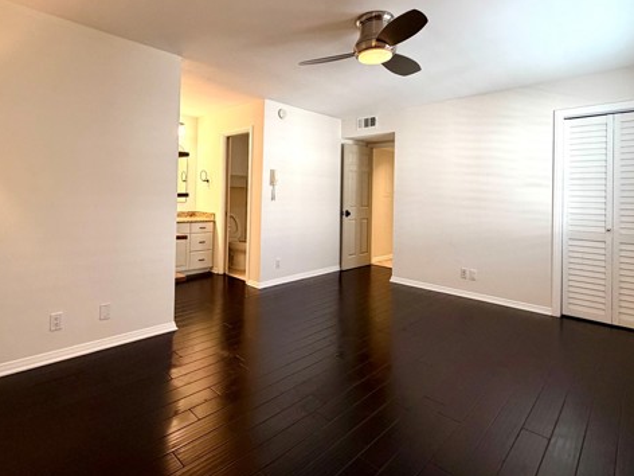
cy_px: 191
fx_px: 348
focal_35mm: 19
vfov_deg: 68.0
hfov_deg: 84.5
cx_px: 293
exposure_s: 1/120
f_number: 2.2
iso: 250
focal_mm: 2.22
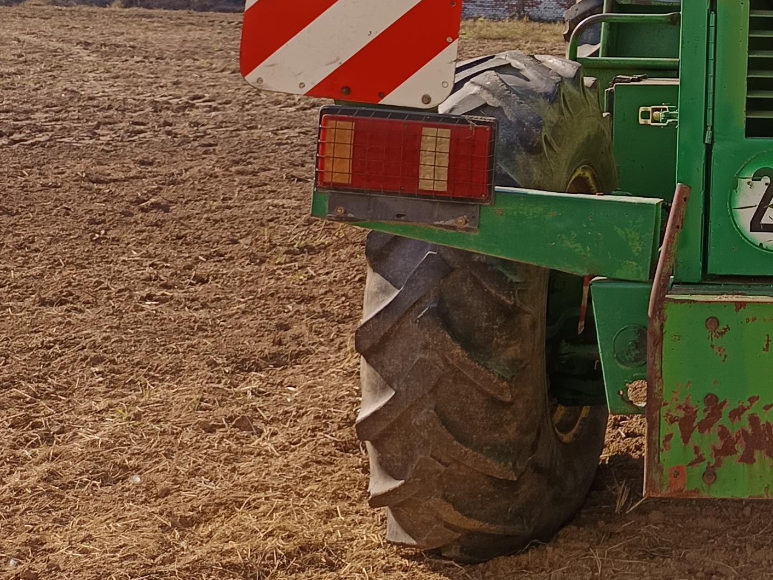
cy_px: -81
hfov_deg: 25.4
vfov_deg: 20.5
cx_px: 951
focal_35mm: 68
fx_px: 1518
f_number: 1.7
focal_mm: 5.31
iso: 50
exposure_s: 1/446
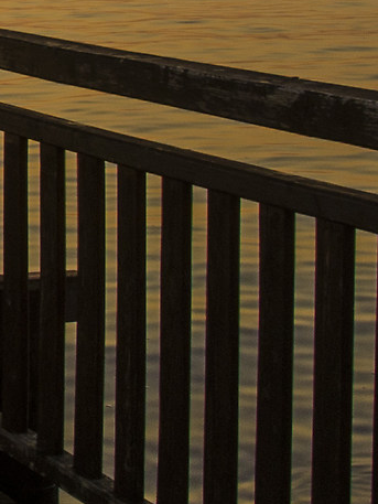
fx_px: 1979
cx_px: -467
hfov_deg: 9.8
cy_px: -38
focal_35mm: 136
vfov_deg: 14.2
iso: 100
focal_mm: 18
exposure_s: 1/160
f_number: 7.1
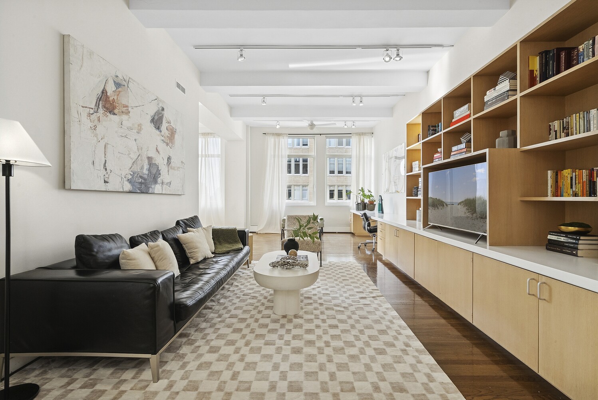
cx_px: 299
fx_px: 266
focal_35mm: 16
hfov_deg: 96.7
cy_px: 200
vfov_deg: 73.8
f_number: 14
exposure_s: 1/30
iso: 1600
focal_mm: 16
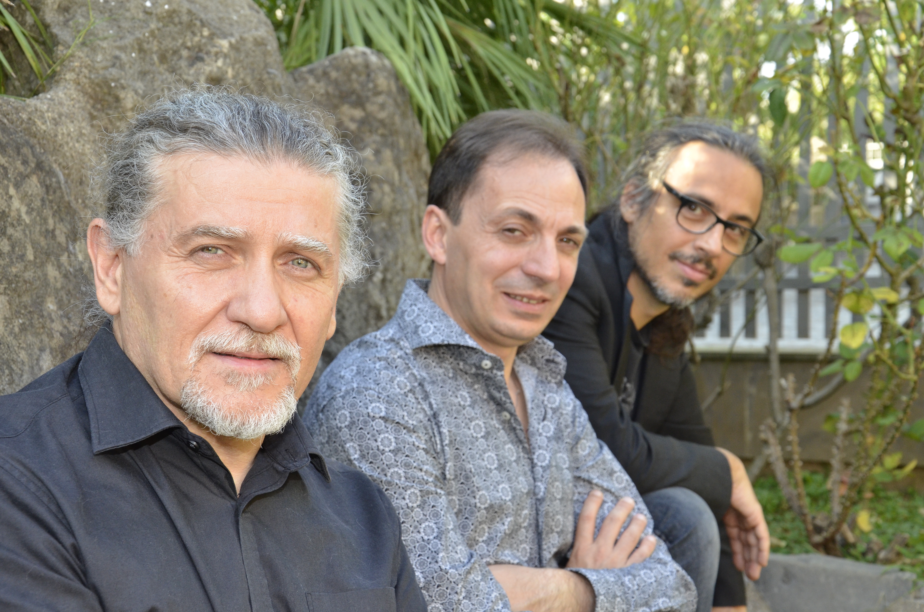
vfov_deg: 21.5
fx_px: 1614
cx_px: 462
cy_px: 306
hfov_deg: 32.0
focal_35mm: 63
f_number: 9
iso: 800
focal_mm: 42
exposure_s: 1/160
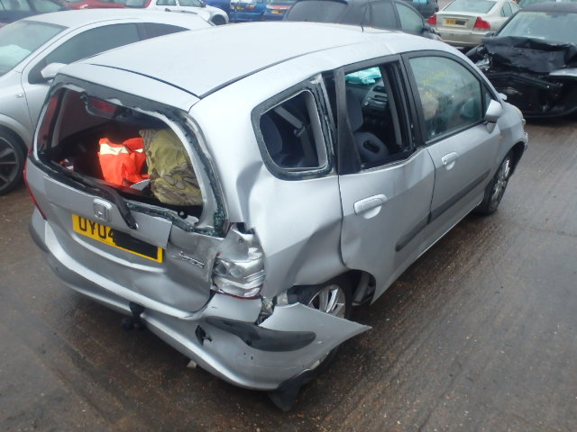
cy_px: 216
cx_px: 288
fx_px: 467
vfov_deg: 49.7
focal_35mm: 28
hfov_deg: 63.4
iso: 640
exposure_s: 1/30
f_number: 3.9
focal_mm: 5
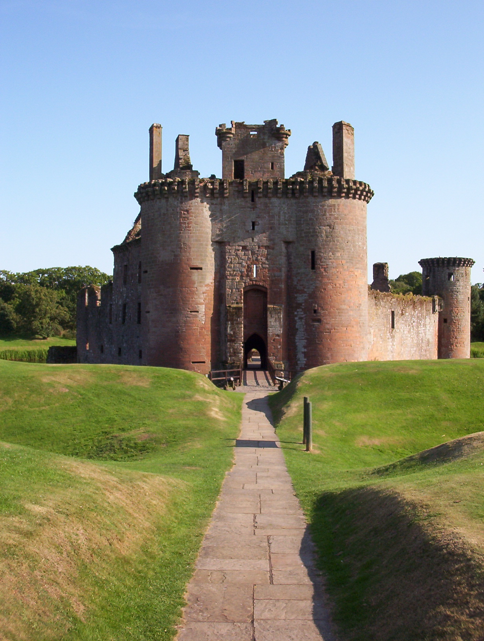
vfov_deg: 47.8
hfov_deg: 37.0
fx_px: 724
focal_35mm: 39
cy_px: 320
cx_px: 242
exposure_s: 1/472
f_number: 4.5
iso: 100
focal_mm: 6
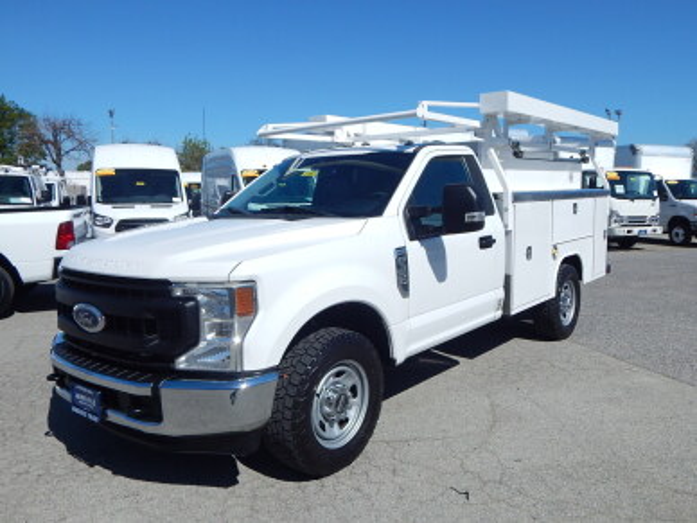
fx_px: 564
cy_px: 262
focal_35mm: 28
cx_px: 348
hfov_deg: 63.4
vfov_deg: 49.7
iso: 125
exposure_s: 1/1500
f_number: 6.3
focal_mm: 5.1
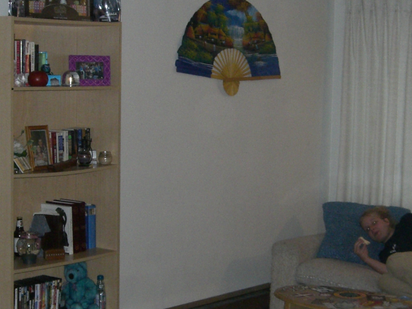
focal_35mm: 82
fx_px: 976
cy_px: 204
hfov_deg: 23.8
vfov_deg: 18.0
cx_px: 208
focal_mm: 7.9
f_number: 4
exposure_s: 1/60
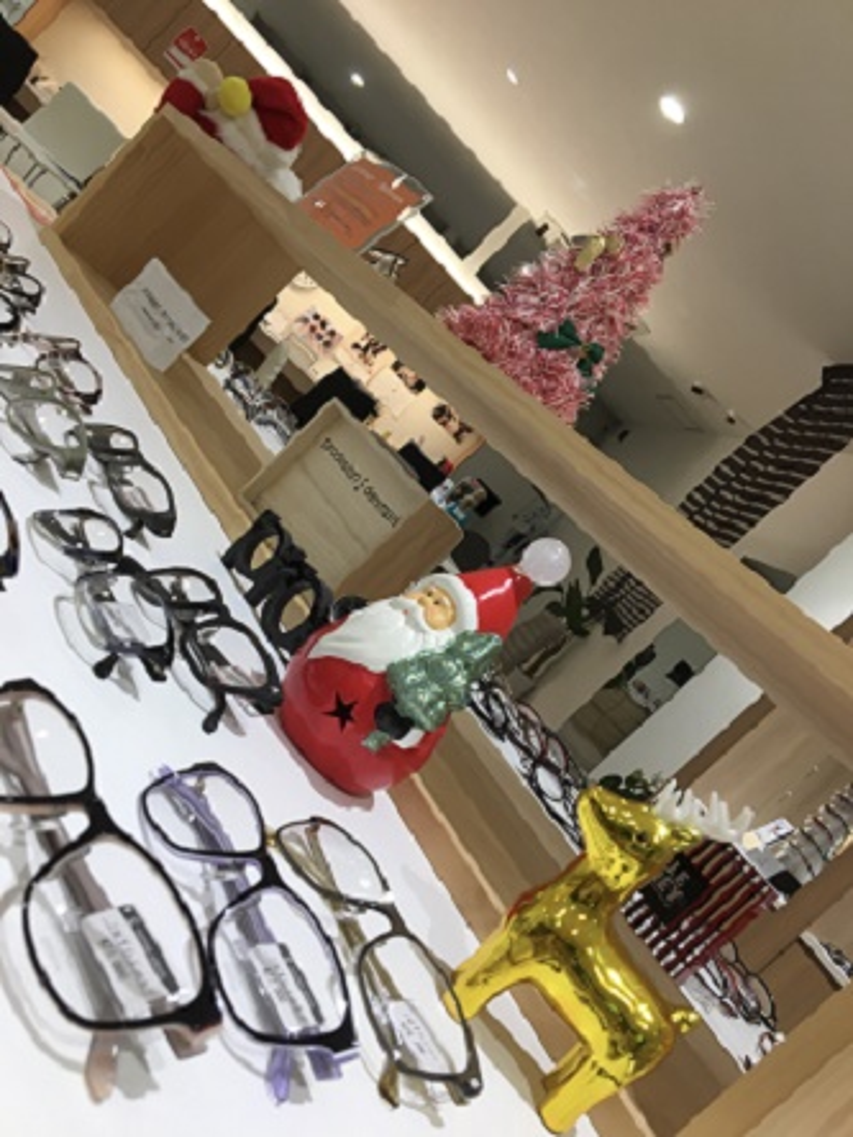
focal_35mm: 29
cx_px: 426
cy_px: 568
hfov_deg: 48.2
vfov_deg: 61.7
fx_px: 953
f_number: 2.2
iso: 25
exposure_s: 1/33
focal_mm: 4.15
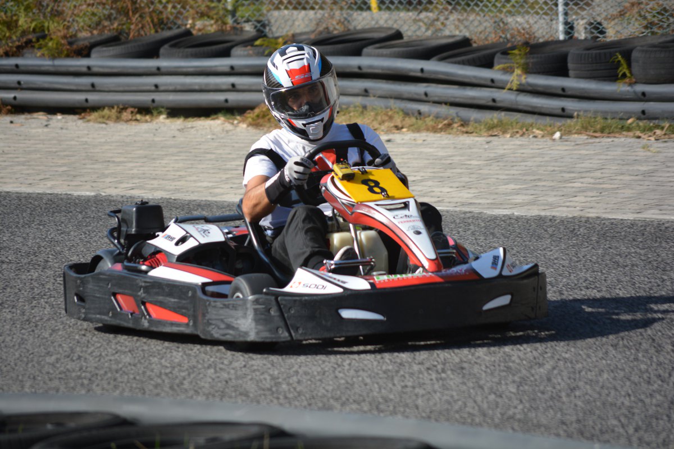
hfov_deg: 8.3
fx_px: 4633
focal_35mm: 248
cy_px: 224
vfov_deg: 5.6
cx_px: 337
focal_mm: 165
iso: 400
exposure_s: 1/1250
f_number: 5.6
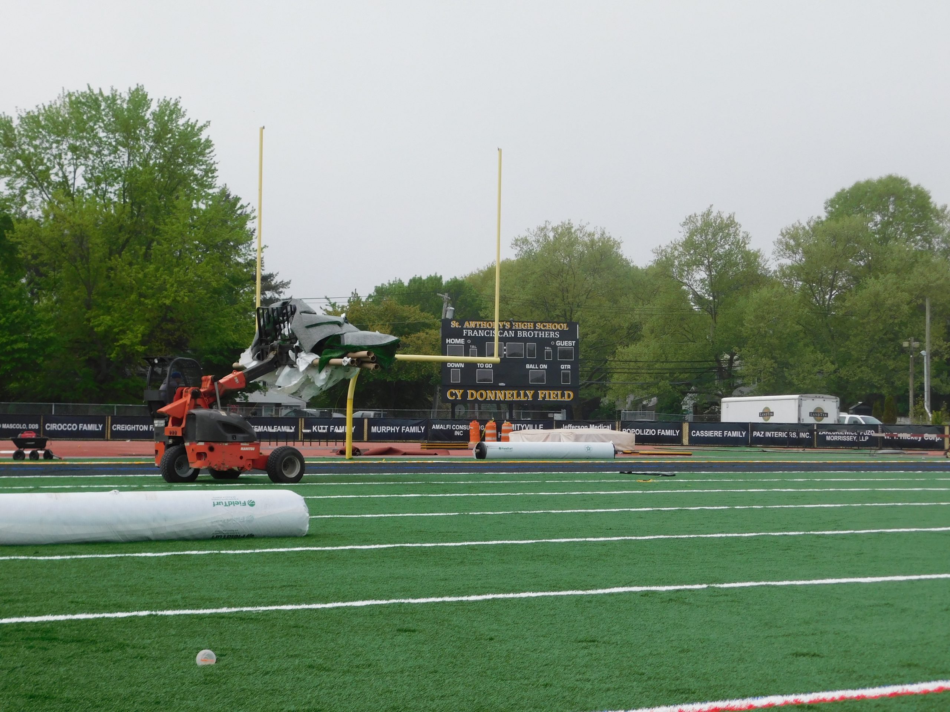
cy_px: 356
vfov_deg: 24.8
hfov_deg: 32.7
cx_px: 475
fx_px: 1619
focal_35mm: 59
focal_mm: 10.4
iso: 125
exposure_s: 1/800
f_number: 4
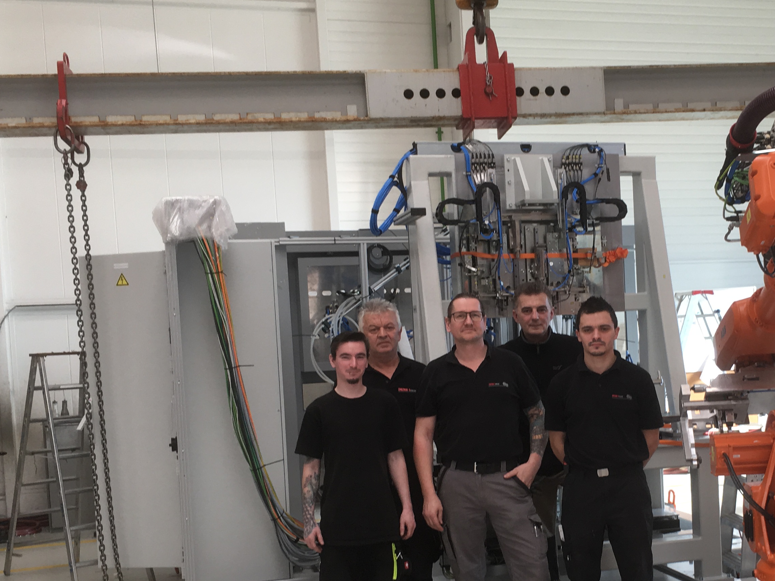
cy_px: 391
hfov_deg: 36.8
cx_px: 559
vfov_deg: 28.4
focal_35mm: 51
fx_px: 1142
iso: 32
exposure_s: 1/100
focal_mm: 4.15
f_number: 2.2
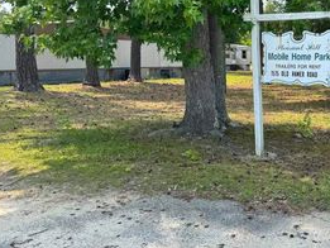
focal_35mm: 46
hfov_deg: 38.1
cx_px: 305
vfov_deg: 31.3
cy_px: 83
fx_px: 439
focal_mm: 6.76
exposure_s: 1/1637
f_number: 1.78
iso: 80
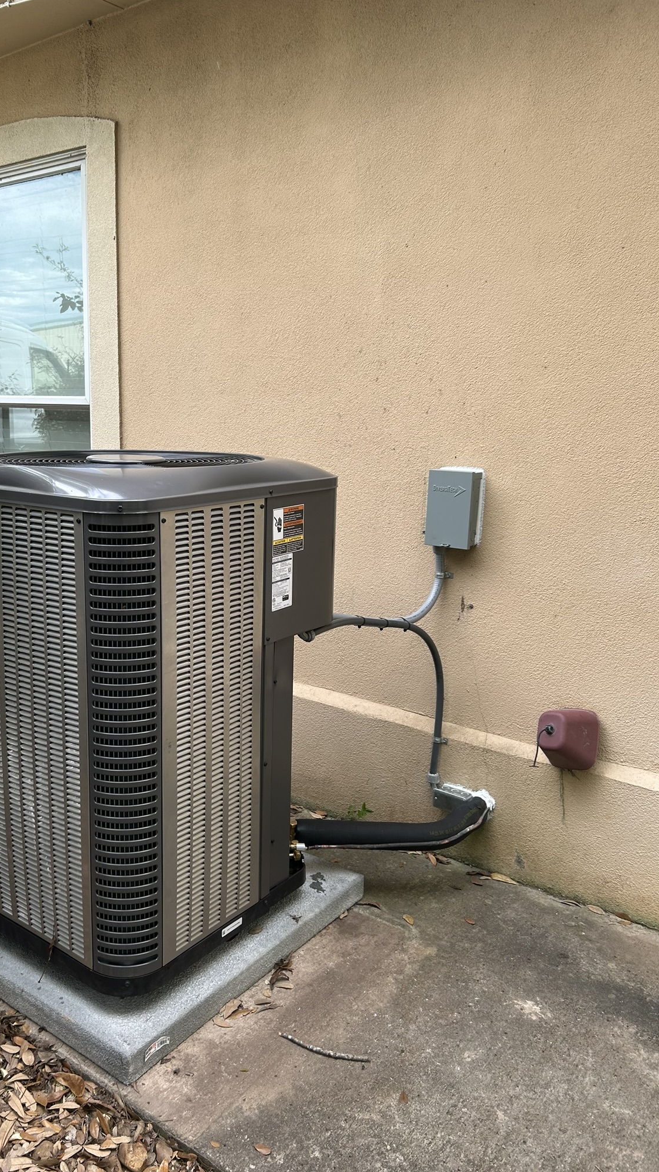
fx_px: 901
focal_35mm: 29
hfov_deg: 39.6
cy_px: 581
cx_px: 212
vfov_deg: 66.1
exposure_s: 1/317
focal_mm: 5.7
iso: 50
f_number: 1.5
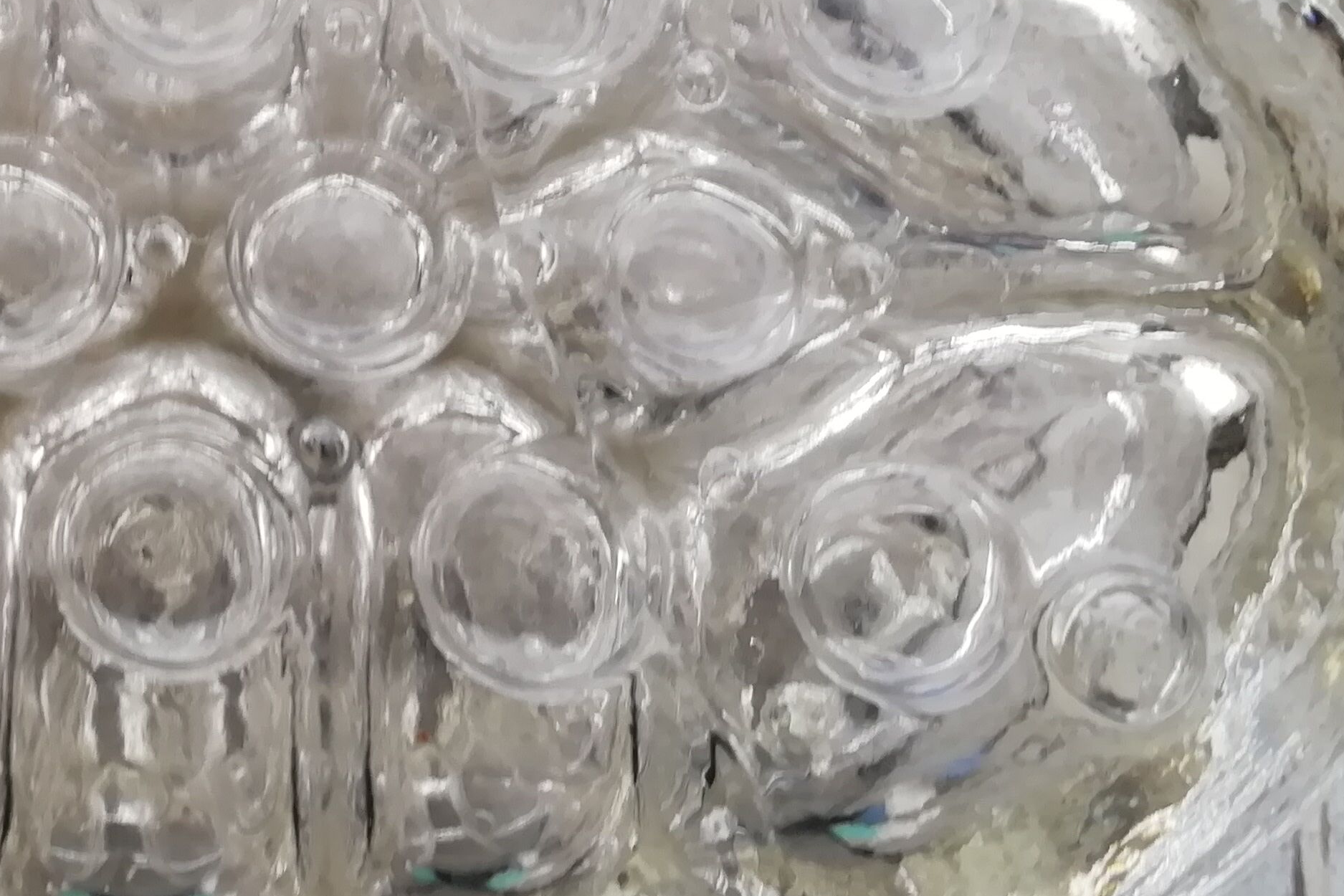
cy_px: 270
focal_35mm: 60
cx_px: -29
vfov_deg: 22.5
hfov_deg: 30.8
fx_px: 2240
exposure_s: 1/33.3
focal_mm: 3.21
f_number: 2.2
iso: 64
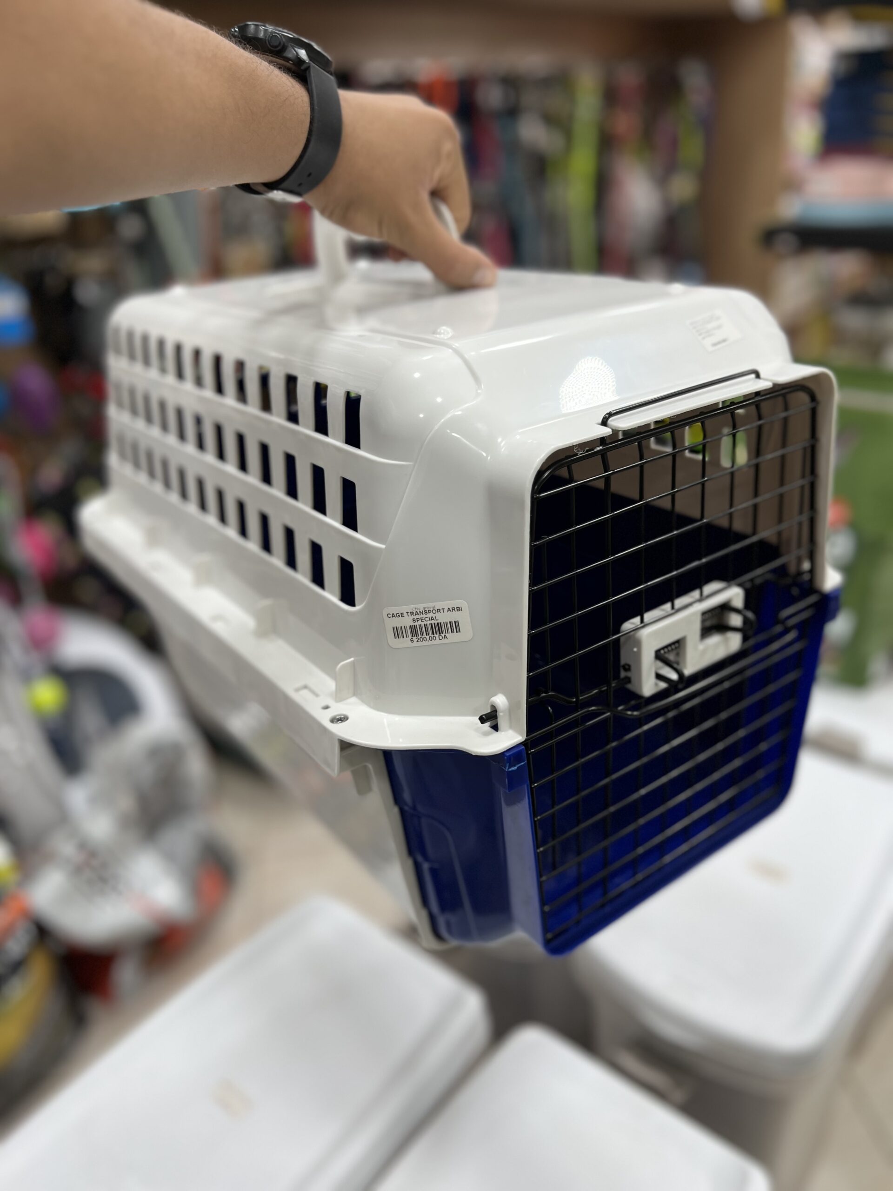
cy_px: 596
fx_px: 894
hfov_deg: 53.1
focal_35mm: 26
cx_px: 446
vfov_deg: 67.3
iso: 32
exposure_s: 1/106
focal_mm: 5.7
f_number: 1.5
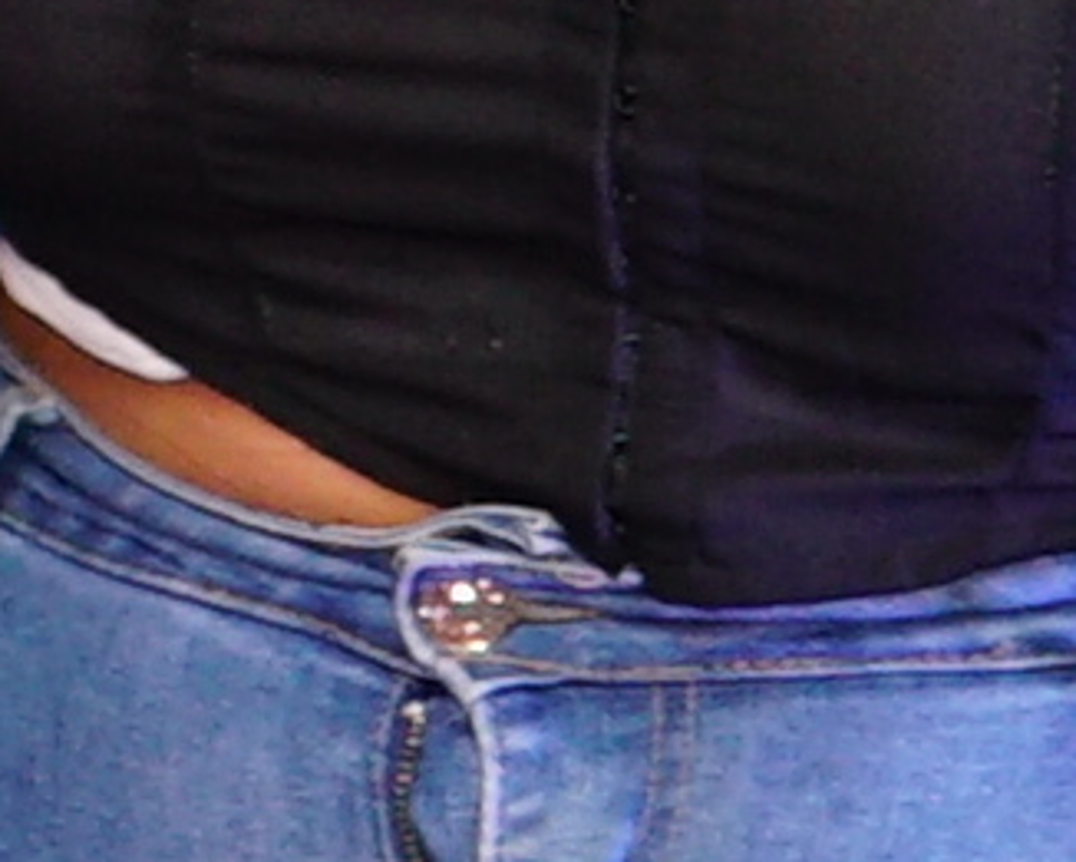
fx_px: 11436
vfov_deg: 4.2
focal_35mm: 359
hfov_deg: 5.2
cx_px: -1693
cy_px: -1252
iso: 800
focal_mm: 30
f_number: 2
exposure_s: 1/125
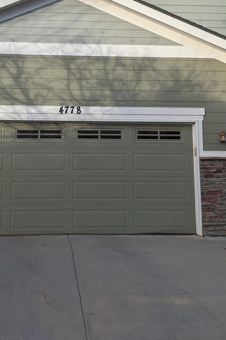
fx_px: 471
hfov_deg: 26.9
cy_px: 107
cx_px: 87
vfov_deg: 39.0
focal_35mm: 50
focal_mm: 6.9
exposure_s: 1/458
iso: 22
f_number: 1.68
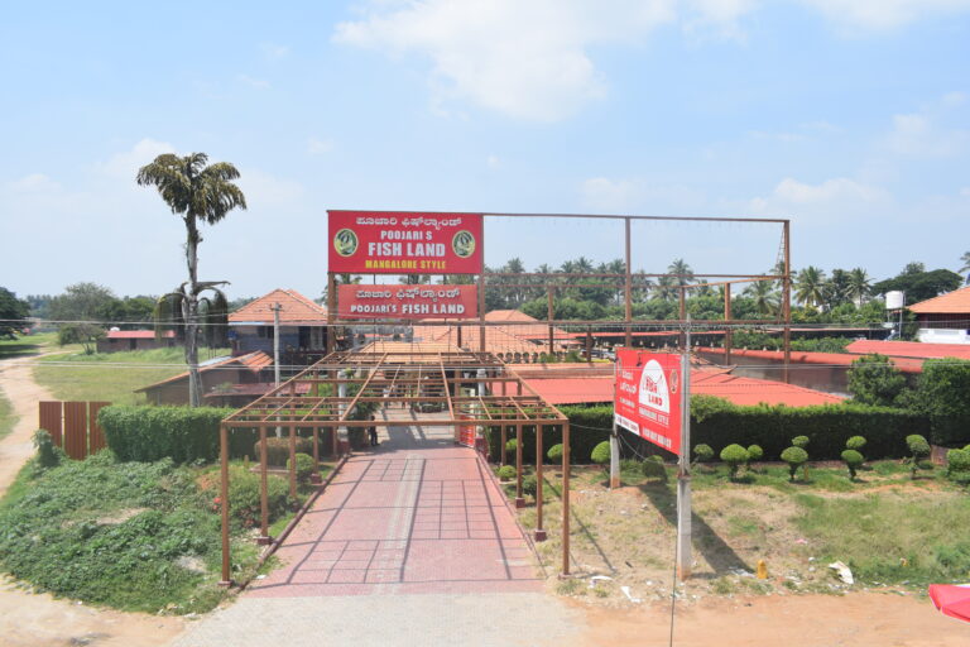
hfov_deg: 67.4
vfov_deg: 47.9
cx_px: 485
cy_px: 324
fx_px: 727
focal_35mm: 27
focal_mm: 18
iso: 200
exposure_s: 1/400
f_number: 10
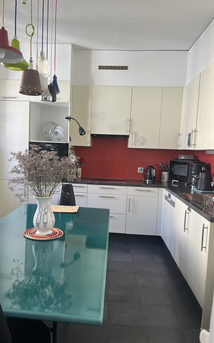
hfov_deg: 44.4
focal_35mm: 28
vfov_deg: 66.5
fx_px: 261
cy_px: 173
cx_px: 92
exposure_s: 1/121
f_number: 1.6
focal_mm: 5.1
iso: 64
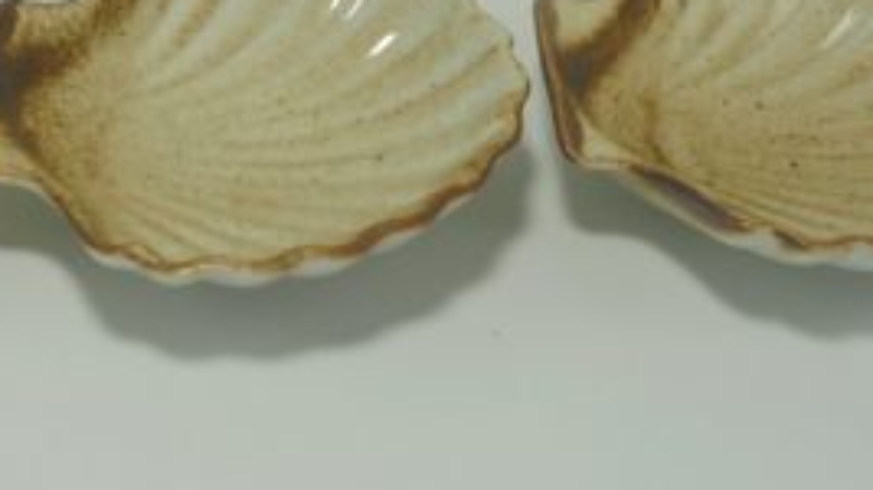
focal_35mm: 79
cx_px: 216
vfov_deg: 15.2
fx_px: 1828
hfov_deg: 26.5
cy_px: 108
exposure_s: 1/100
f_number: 4
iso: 100
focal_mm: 6.1
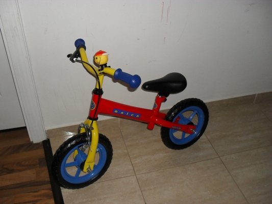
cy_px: 102
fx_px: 275
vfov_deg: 40.7
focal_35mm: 35
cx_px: 136
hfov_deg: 52.6
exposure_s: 1/45
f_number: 3.2
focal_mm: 6.3
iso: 200
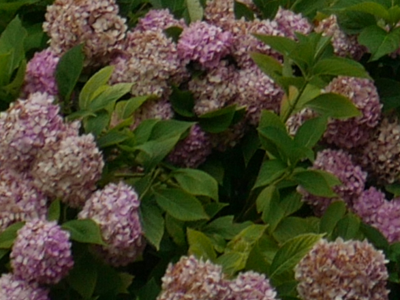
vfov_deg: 5.8
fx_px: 2532
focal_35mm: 219
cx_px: 622
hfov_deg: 8.8
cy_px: -871
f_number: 5.6
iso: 200
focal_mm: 14
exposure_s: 1/320
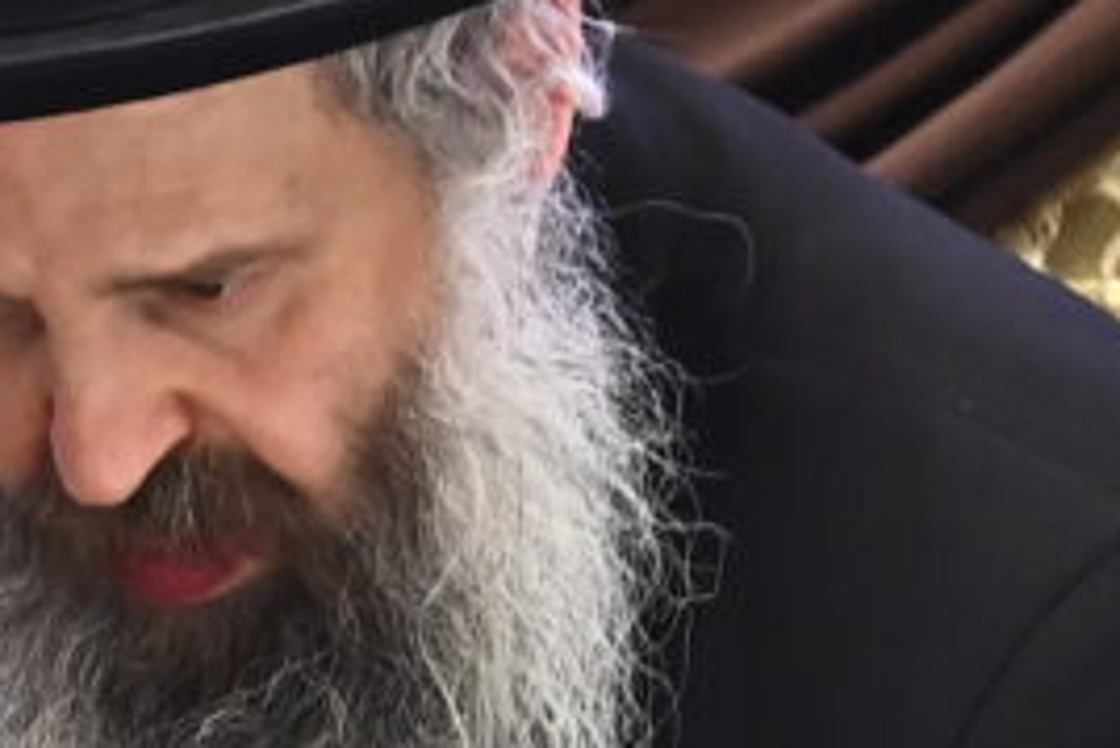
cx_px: -656
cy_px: 1496
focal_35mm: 1526
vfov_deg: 0.9
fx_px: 47499
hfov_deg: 1.4
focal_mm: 200
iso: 2000
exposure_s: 1/125
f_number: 8
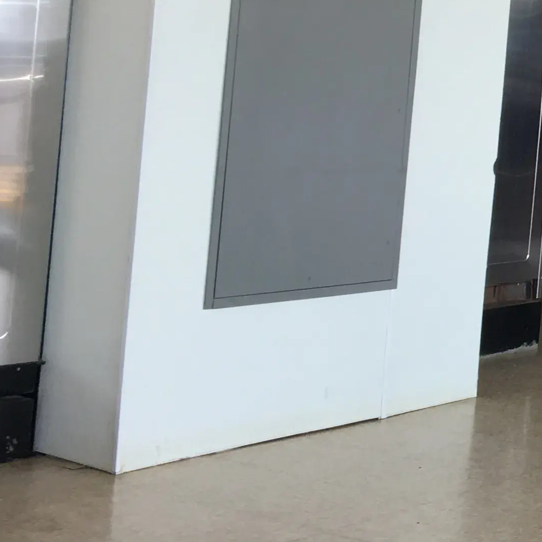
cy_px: 86
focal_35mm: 96
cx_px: 891
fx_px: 1701
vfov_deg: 17.9
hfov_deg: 16.1
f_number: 2.2
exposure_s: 1/120
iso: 40
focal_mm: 4.15
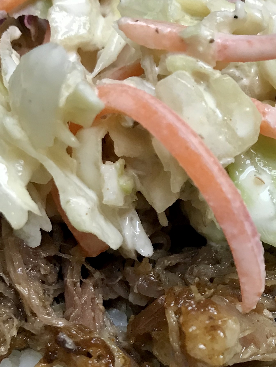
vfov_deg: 30.3
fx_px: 670
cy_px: 268
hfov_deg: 22.9
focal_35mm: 63
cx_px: 228
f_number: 1.8
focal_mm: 3.99
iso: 40
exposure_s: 1/24
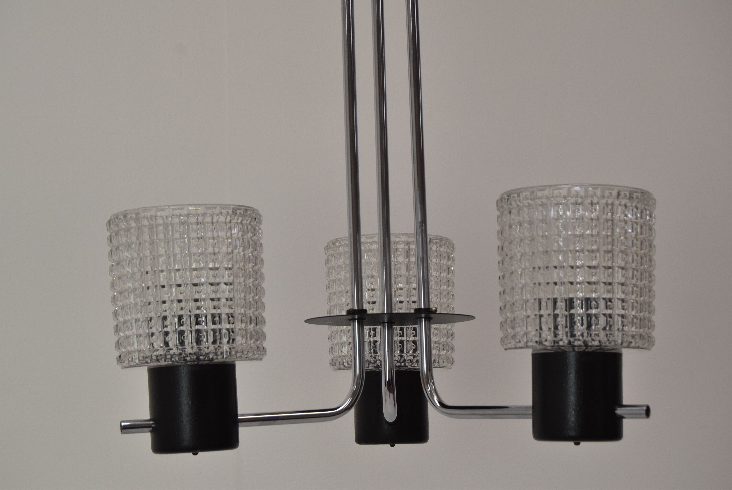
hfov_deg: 28.1
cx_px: 366
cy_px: 245
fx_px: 1465
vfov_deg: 19.0
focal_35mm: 72
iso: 1600
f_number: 9
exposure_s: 1/320
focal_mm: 48
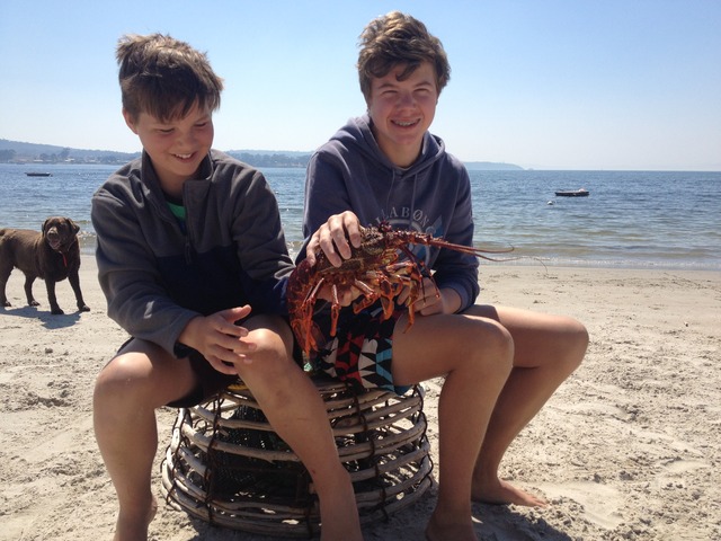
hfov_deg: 52.6
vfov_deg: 40.7
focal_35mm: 35
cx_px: 360
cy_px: 270
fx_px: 729
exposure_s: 1/1972
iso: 50
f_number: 2.4
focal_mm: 4.28
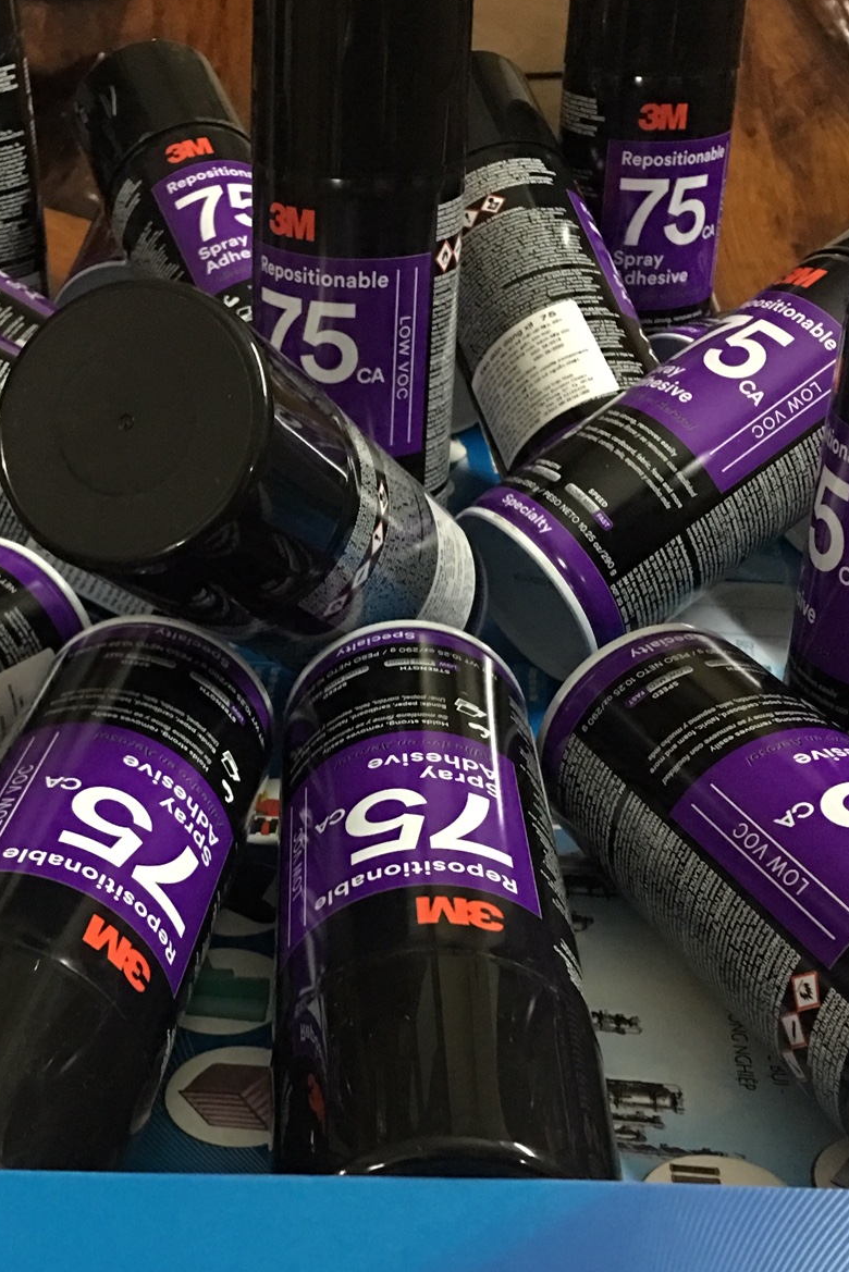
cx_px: 291
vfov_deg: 38.1
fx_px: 1838
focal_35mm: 52
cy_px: 754
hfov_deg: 25.9
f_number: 2.2
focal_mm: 4.15
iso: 160
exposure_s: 1/8
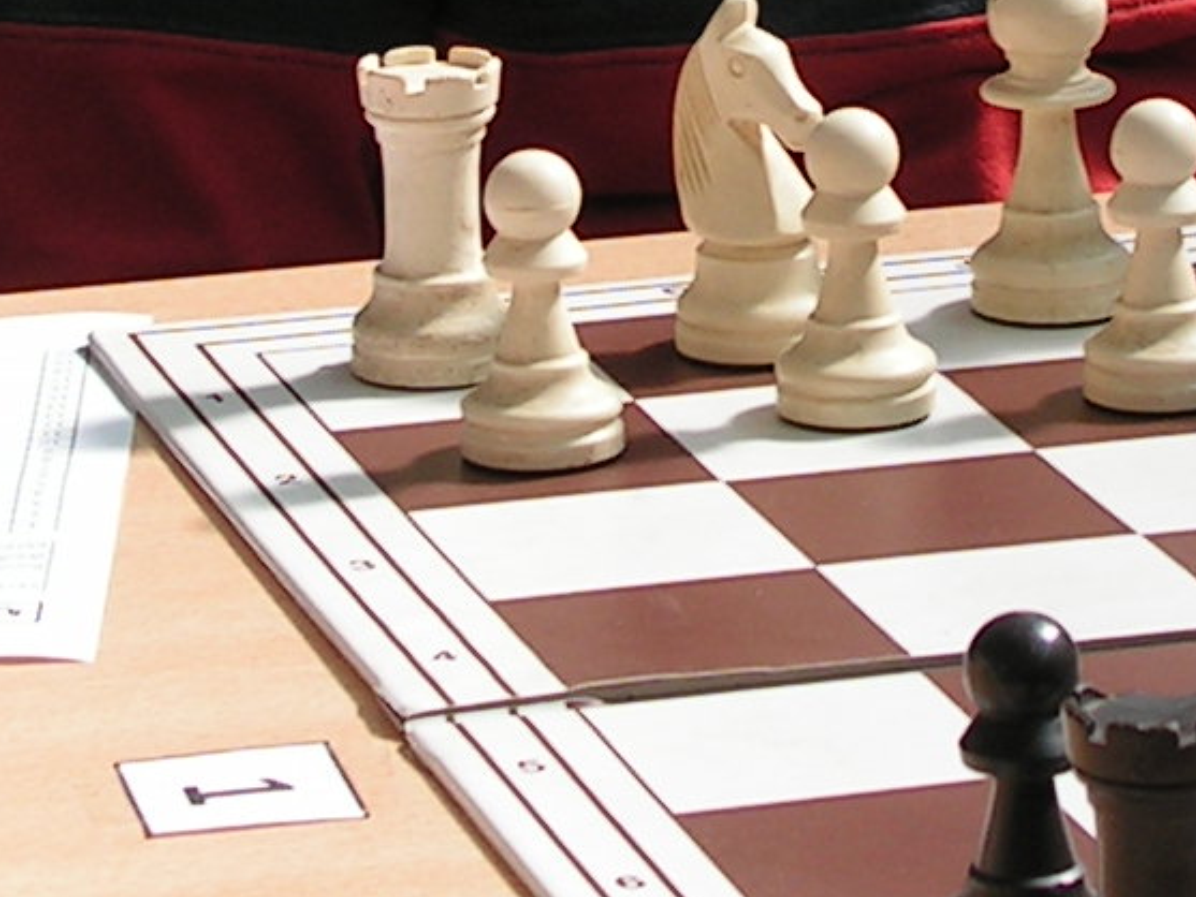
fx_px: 7499
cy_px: -288
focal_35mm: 217
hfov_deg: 9.1
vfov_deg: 6.8
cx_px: 928
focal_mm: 9.9
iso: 64
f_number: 3.3
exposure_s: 1/160
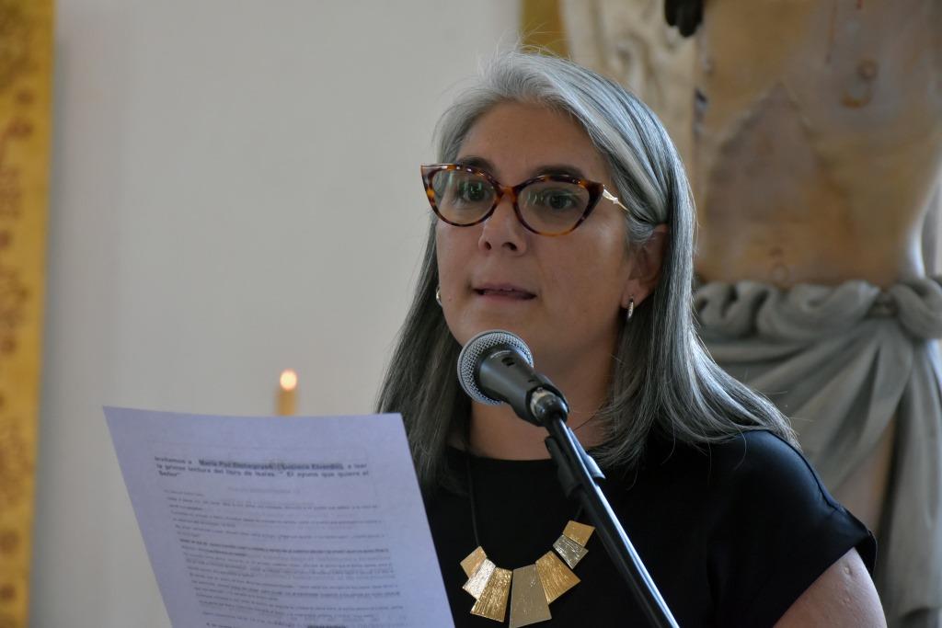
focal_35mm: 168
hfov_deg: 12.2
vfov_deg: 8.2
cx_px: 471
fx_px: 4396
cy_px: 314
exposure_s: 1/250
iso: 1600
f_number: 8
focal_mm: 112
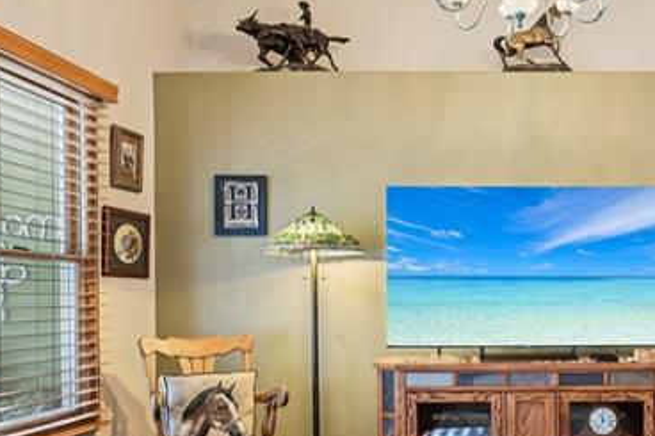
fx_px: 709
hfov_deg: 47.1
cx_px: 516
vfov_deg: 33.9
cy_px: 287
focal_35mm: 39
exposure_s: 1/4
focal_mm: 14
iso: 400
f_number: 8
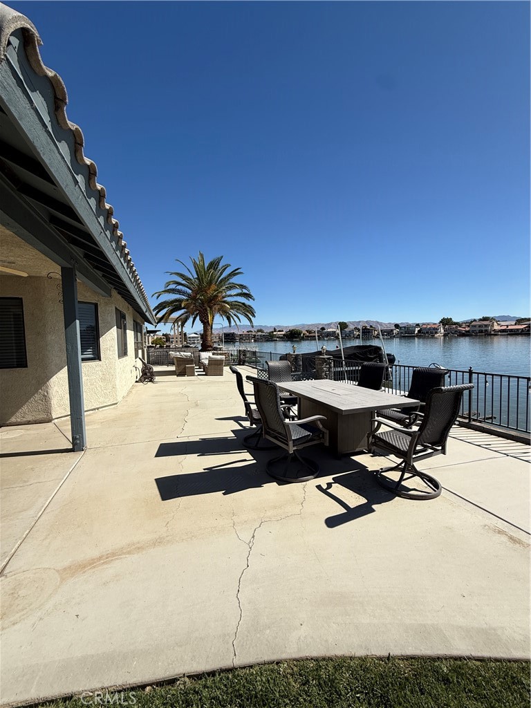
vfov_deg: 102.1
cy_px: 354
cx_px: 266
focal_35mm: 14
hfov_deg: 85.7
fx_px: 286
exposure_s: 1/3125
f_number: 2.2
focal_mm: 2.22
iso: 50
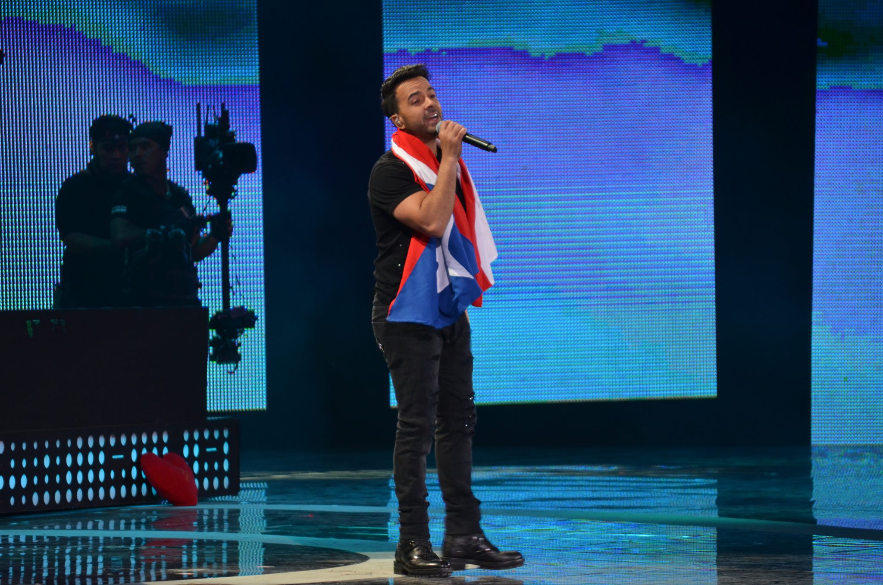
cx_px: 442
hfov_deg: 7.2
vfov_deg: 4.8
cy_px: 292
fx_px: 6975
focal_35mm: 285
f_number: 5.6
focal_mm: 190
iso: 800
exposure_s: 1/125
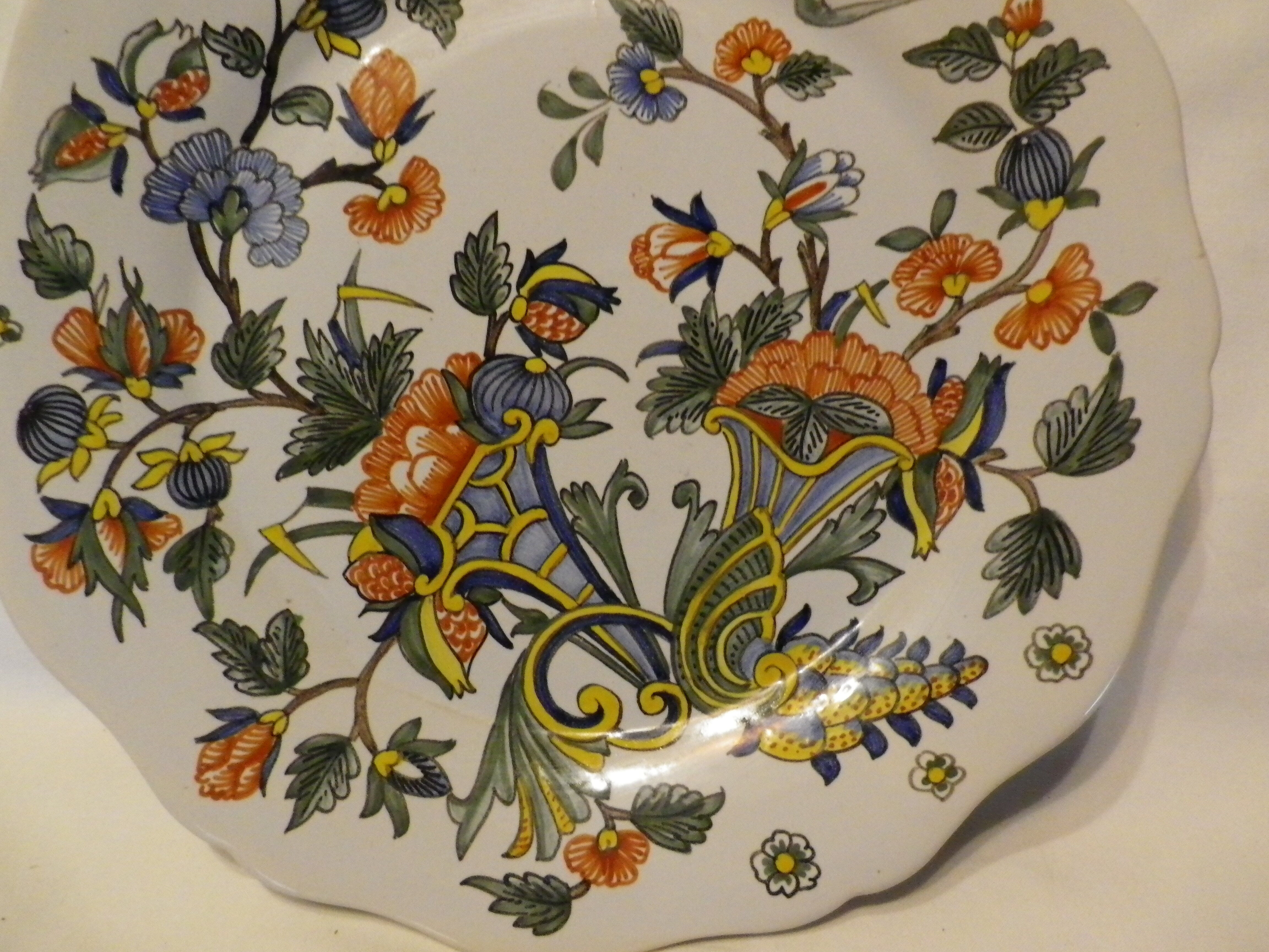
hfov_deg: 69.4
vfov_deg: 54.9
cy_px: 476
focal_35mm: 25
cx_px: 634
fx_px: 916
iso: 640
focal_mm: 4.5
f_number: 3.5
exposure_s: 1/15
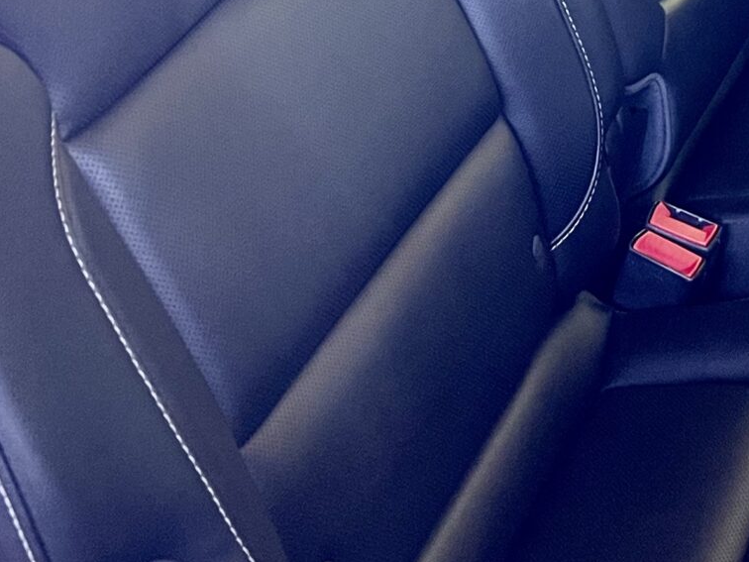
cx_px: 696
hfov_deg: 21.7
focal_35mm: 88
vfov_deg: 15.6
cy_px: -243
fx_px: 1904
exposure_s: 1/60
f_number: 1.5
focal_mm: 5.7
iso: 320
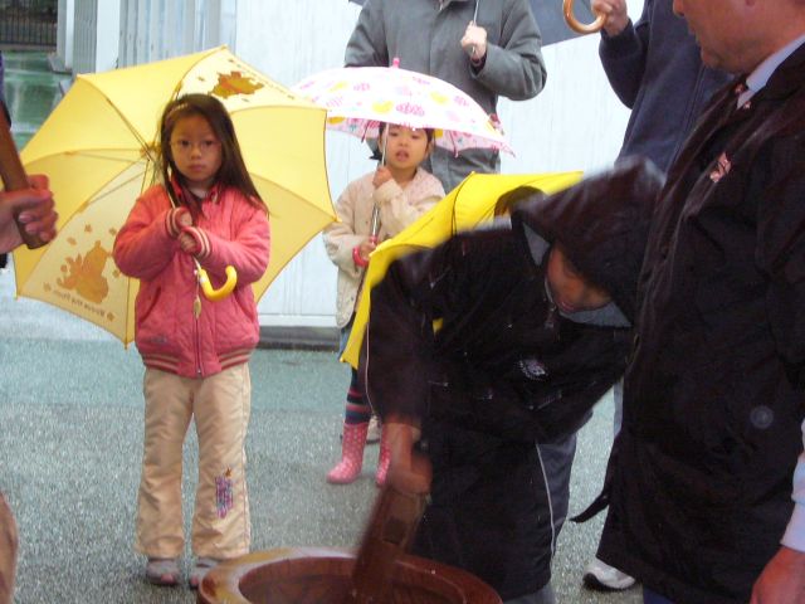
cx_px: 402
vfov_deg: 17.2
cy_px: 302
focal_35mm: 86
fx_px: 2000
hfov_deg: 22.8
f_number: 4.1
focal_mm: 10.3
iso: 200
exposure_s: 1/30
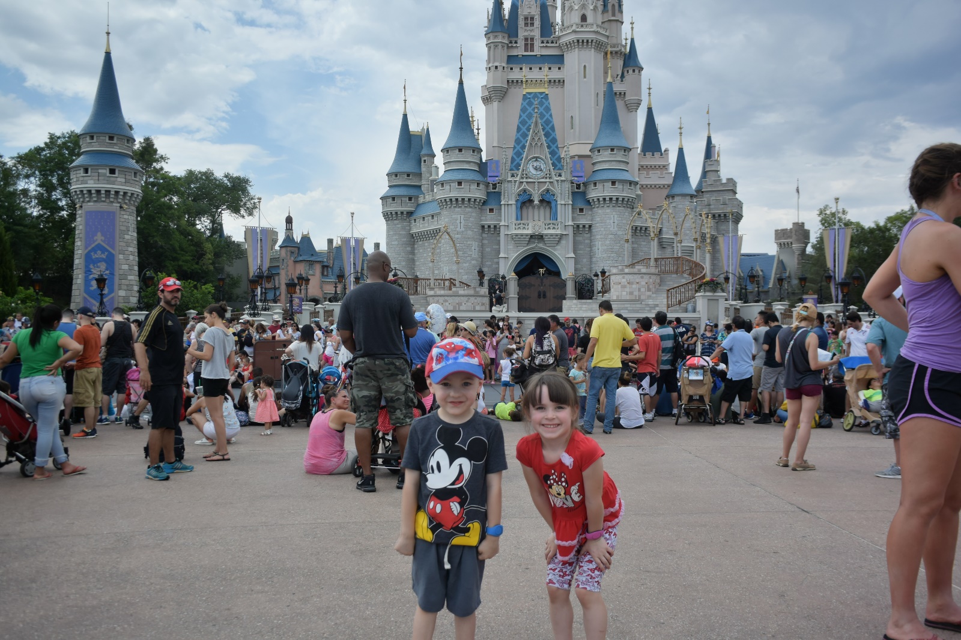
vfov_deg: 43.6
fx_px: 801
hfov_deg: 61.9
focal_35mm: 30
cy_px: 320
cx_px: 480
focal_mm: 11.4
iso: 160
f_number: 4
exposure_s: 1/1000
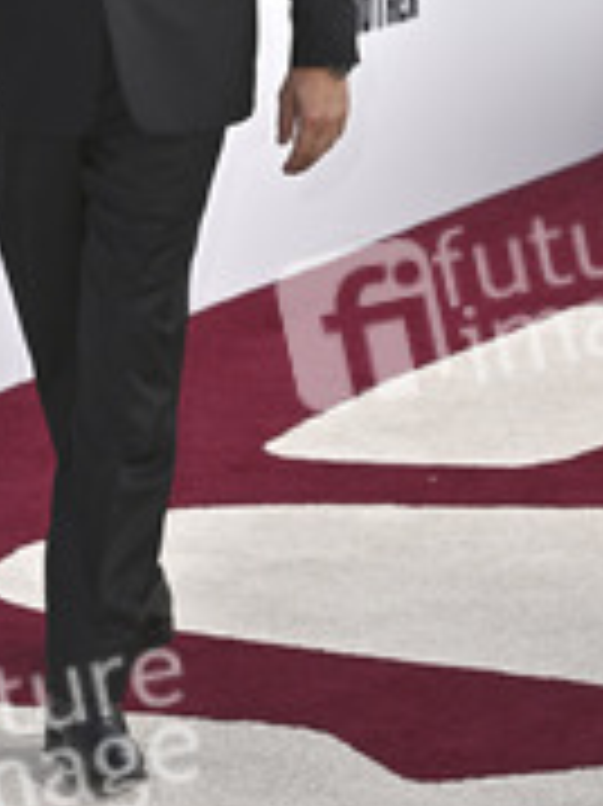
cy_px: 81
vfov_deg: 9.7
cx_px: 99
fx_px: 4744
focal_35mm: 204
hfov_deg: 7.3
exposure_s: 1/320
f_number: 5
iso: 800
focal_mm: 95
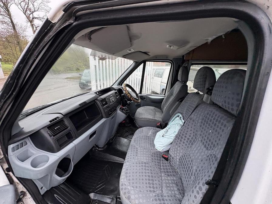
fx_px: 110
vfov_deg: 85.7
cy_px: 102
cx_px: 136
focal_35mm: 14
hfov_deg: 102.1
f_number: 2.2
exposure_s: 1/99
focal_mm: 2.22
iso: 80
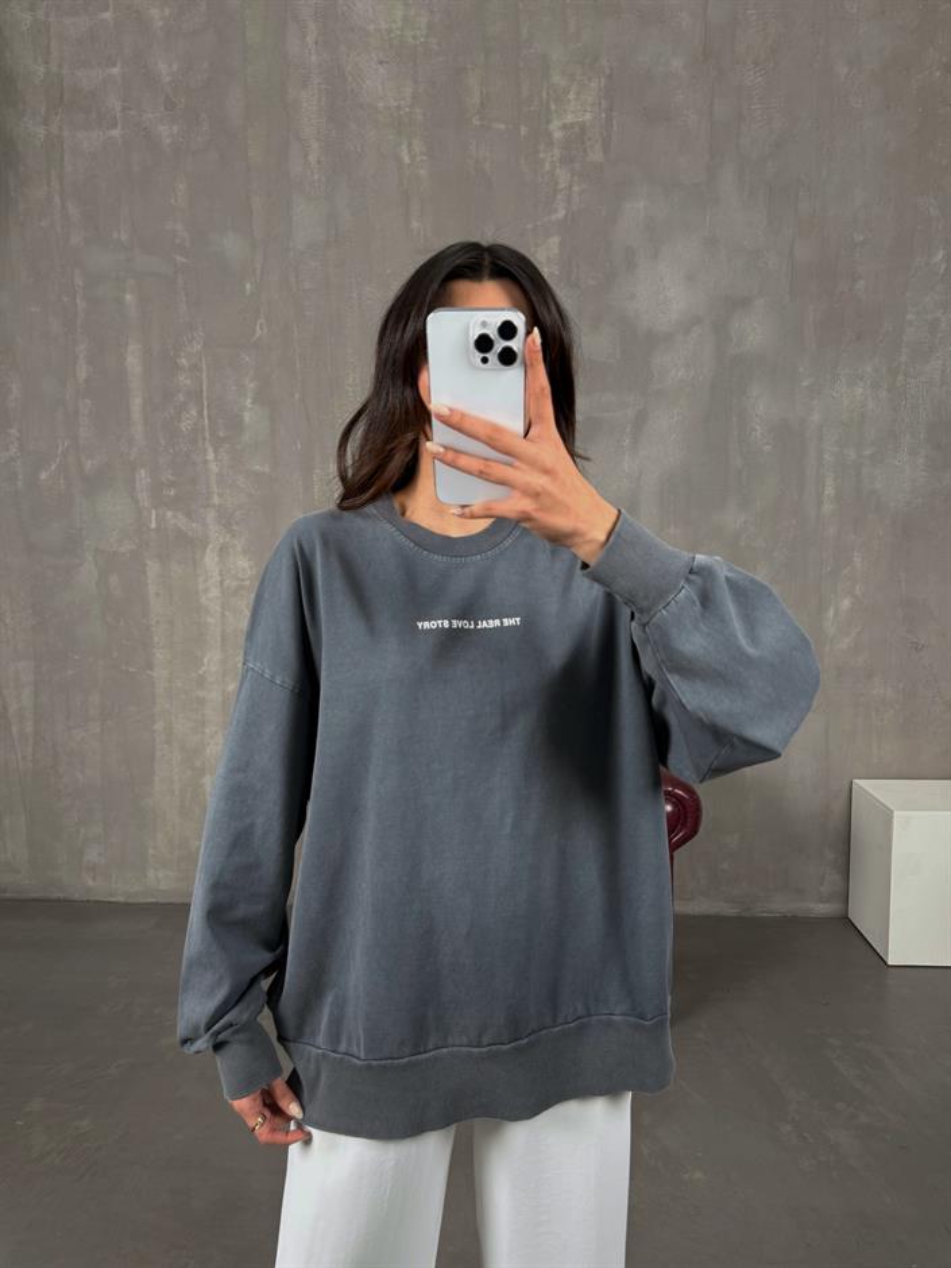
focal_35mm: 24
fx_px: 879
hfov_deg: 56.8
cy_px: 634
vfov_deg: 71.6
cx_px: 476
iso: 125
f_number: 1.78
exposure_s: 1/121
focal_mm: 6.76
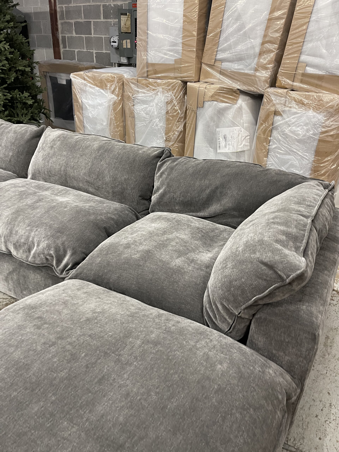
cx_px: 170
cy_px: 226
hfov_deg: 54.9
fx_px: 326
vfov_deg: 69.4
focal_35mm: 25
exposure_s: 1/60
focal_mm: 5.1
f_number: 1.6
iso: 250
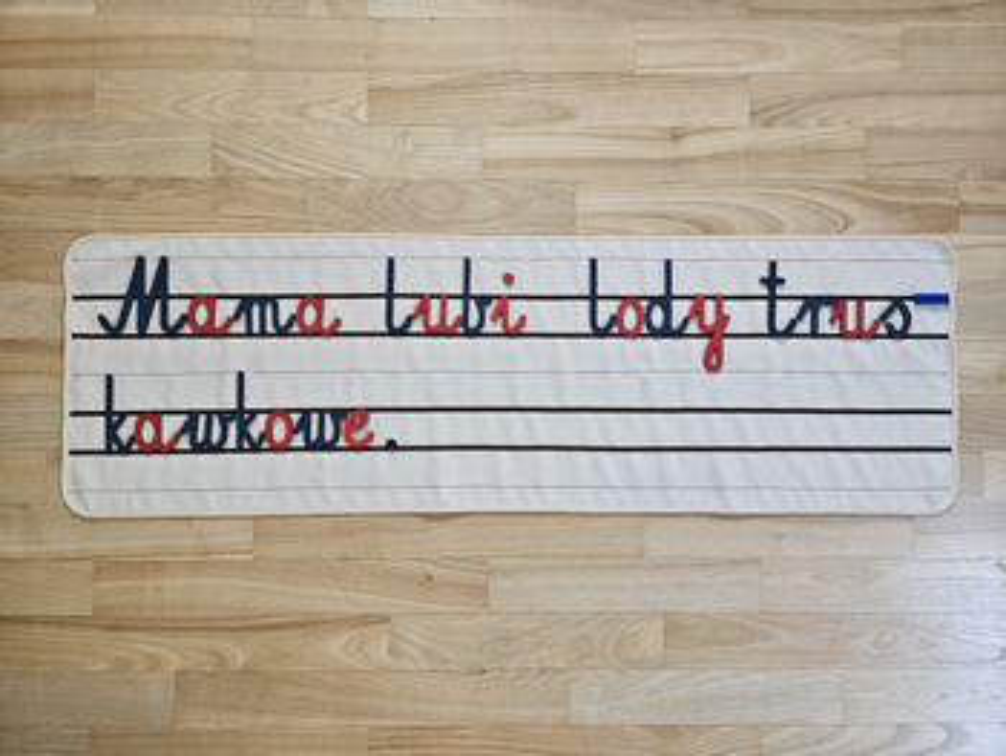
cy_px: 378
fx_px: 669
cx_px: 503
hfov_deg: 73.9
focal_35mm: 23
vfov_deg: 58.9
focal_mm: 5.4
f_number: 1.8
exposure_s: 1/100
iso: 500
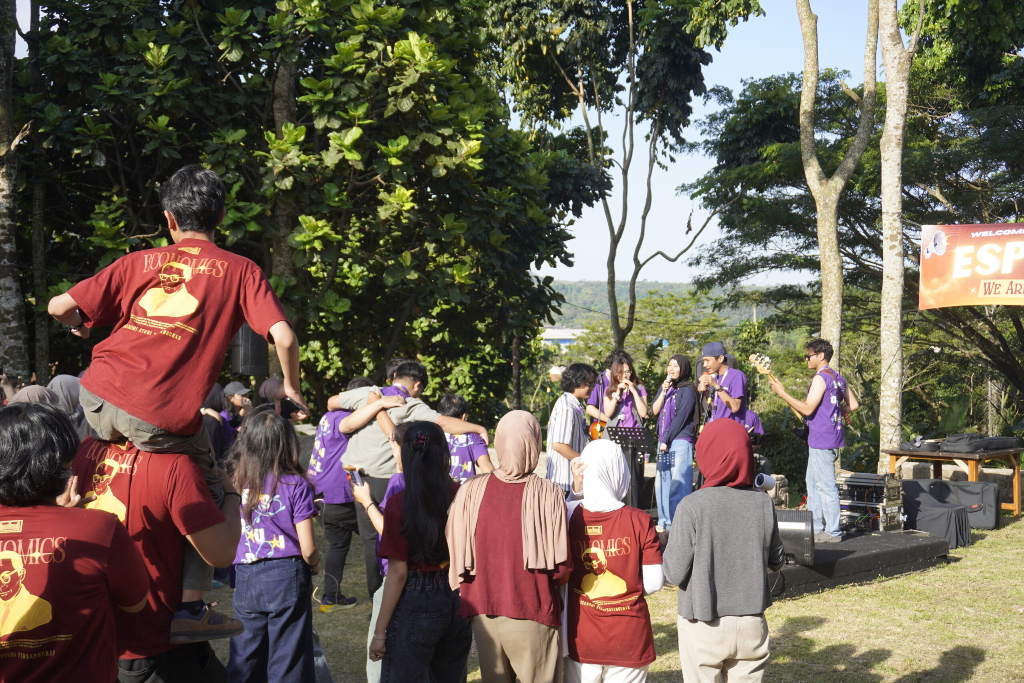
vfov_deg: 33.0
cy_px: 342
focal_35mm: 40
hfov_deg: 47.9
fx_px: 1152
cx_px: 512
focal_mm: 27
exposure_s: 1/250
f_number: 5
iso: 100
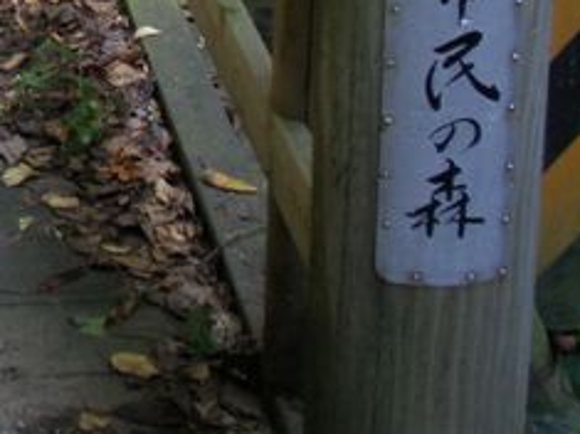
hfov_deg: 14.7
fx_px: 2110
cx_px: -257
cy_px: -20
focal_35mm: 126
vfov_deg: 11.6
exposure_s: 1/25
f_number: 3.5
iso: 64
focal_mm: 6.6
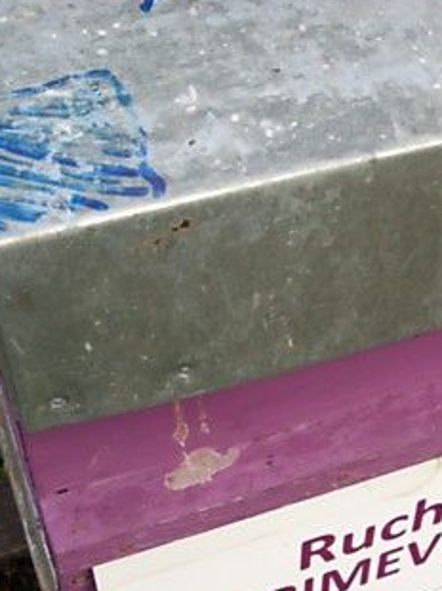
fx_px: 1057
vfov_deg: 31.2
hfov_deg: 23.6
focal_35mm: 62
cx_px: 280
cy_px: 301
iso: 80
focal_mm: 5.7
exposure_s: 1/125
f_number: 2.9
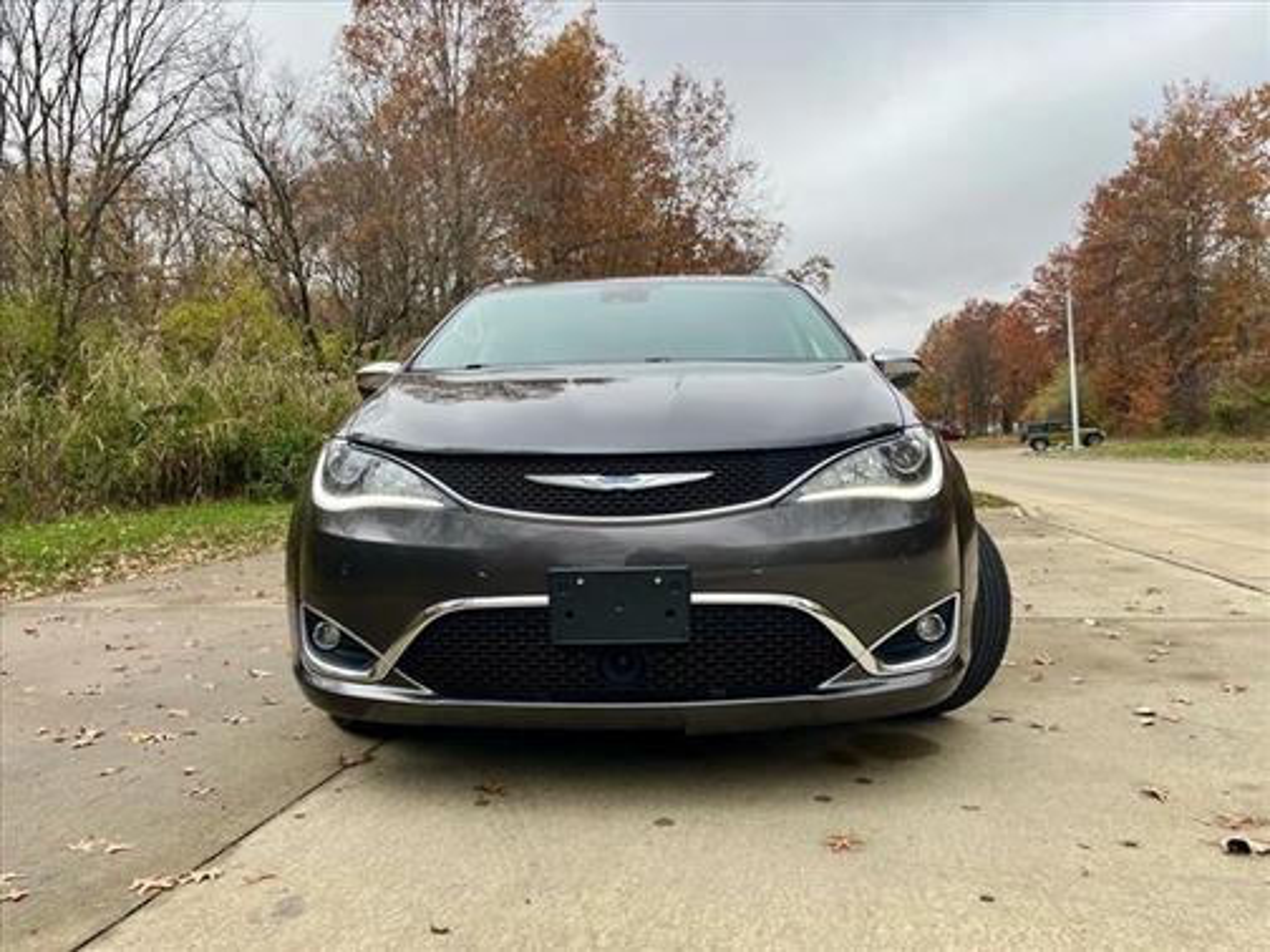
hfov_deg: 67.3
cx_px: 635
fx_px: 954
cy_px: 476
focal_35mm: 26
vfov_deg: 53.1
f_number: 1.6
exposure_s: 1/577
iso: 50
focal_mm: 5.1
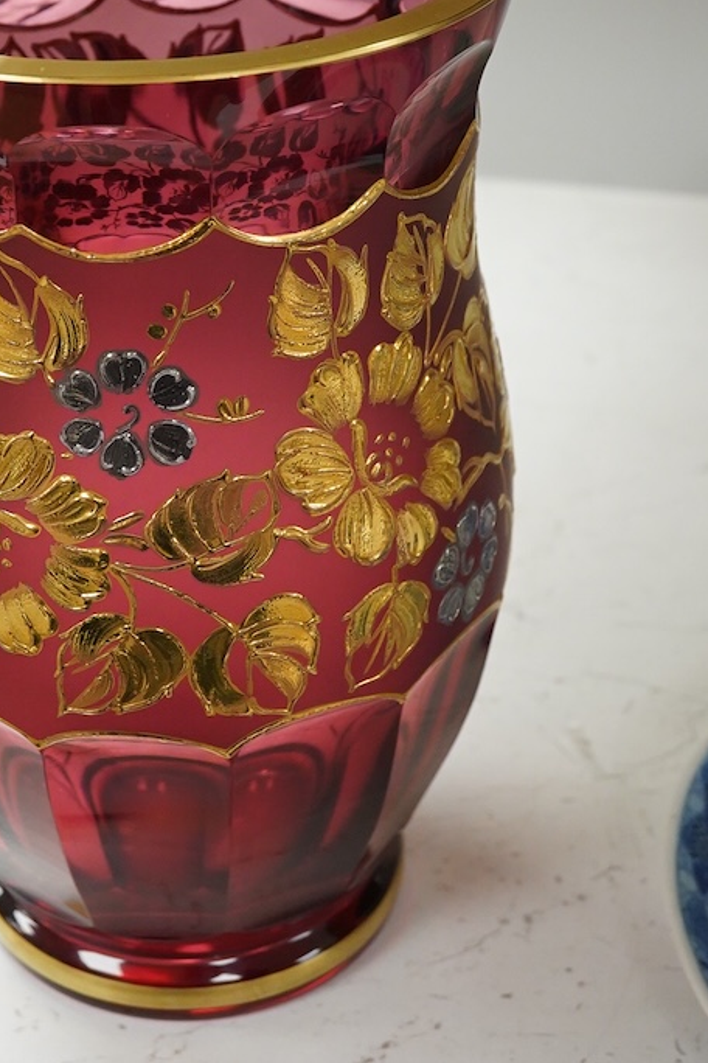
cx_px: 160
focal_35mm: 74
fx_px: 2183
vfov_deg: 26.9
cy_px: 249
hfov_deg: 18.3
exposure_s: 1/160
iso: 2500
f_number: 9
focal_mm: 30
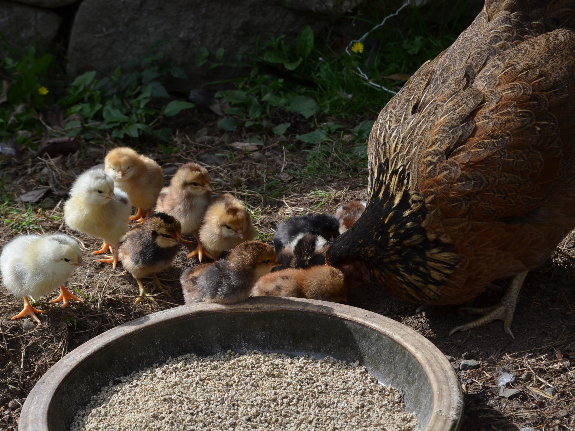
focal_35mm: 91
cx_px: 281
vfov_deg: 16.3
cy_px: 217
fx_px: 1504
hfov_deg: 21.6
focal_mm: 55
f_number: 8
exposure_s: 1/250
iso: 200
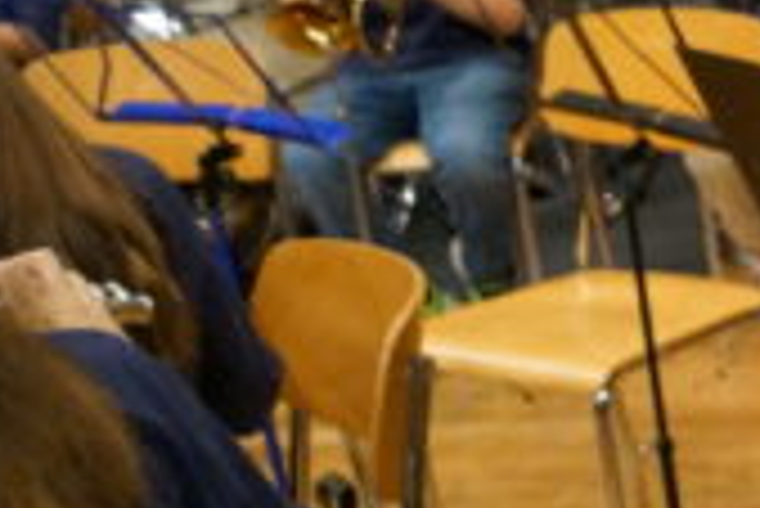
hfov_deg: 12.3
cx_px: 1439
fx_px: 3169
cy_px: 375
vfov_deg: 9.2
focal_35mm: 150
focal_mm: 26
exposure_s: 1/160
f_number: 4.5
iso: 2500
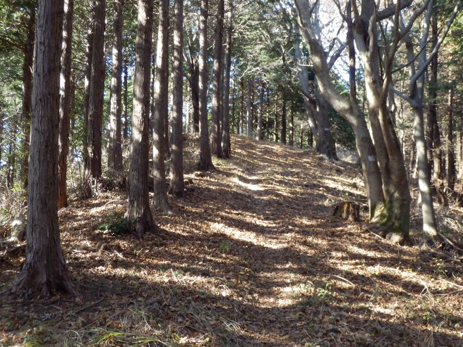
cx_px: 232
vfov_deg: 28.6
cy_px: 174
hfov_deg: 37.5
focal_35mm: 51
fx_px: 682
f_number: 4.4
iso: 160
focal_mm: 9.1
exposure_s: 1/50
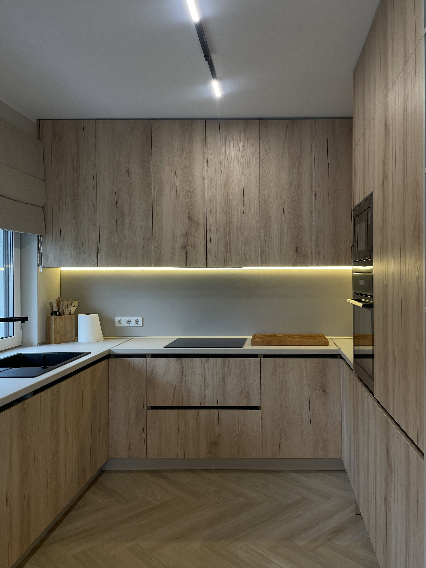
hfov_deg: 53.1
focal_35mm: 26
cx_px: 213
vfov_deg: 67.3
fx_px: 427
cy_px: 284
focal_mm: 4.2
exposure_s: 1/121
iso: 80
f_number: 1.6
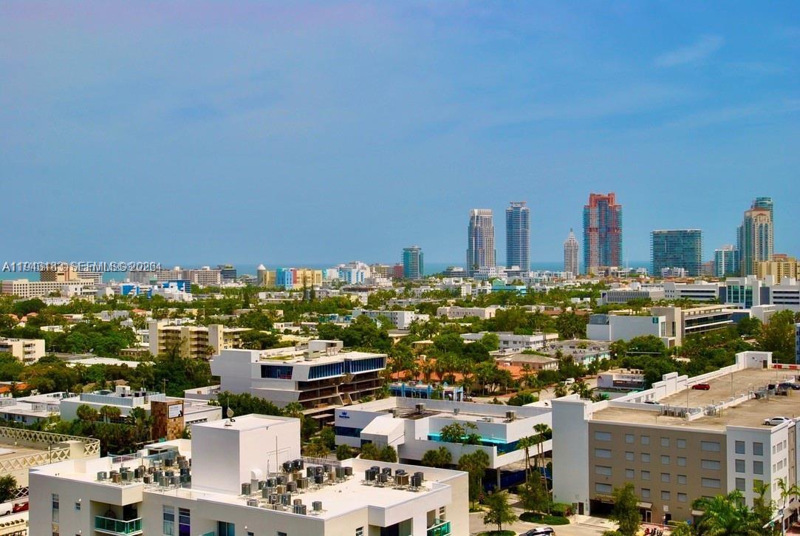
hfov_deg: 41.1
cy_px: 268
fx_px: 1068
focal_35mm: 48
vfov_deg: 28.2
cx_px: 400
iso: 100
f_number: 9
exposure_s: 1/320
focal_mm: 32
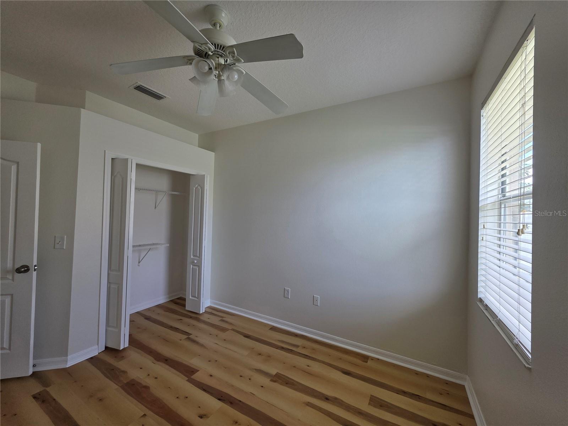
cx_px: 284
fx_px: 213
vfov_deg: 89.9
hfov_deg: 106.2
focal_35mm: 13
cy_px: 213
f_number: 1.9
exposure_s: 1/120
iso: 40
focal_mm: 2.2
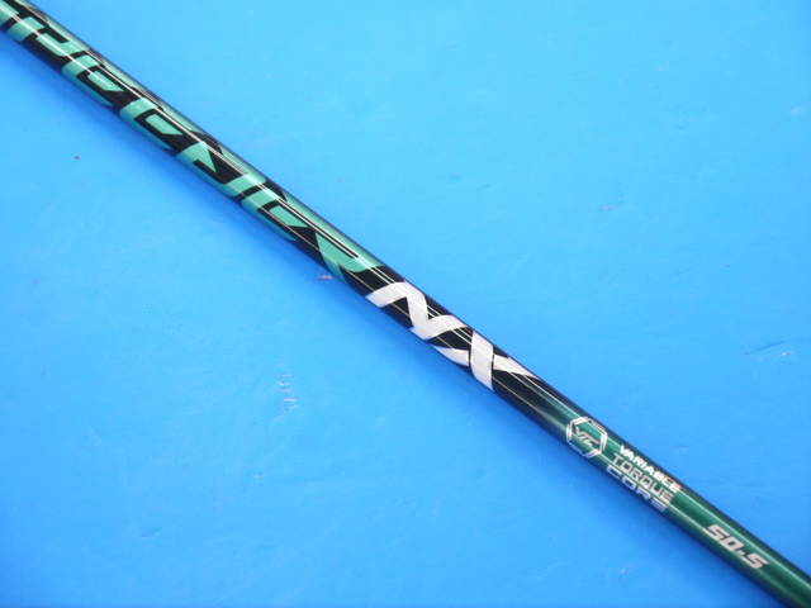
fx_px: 1827
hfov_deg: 25.0
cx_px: 406
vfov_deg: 18.9
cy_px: 304
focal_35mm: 78
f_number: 5.5
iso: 640
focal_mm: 39
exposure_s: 1/80
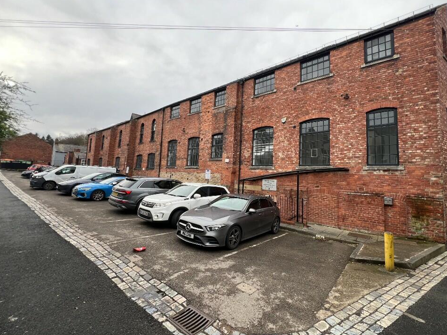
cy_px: 161
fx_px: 181
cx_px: 238
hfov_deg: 101.9
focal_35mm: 14
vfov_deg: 85.6
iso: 32
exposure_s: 1/99
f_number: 1.8
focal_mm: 1.57
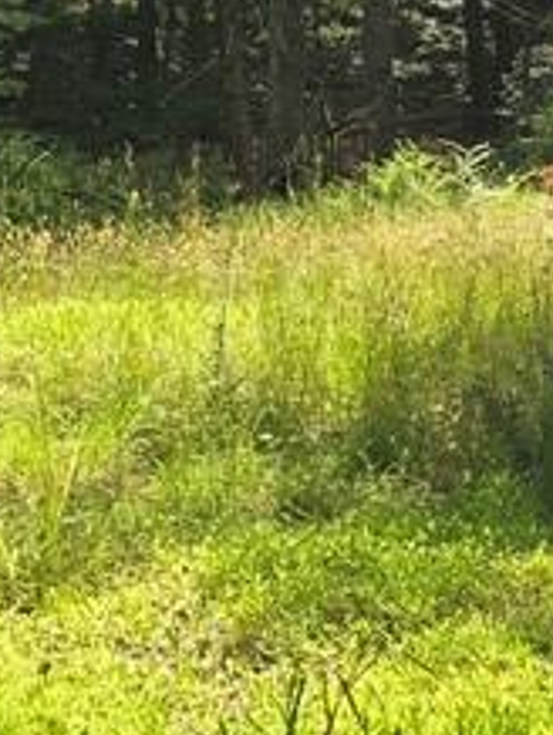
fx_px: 2296
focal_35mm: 108
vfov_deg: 17.9
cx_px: 543
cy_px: 81
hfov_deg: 13.6
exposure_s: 1/368
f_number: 1.7
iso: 12
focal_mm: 6.3
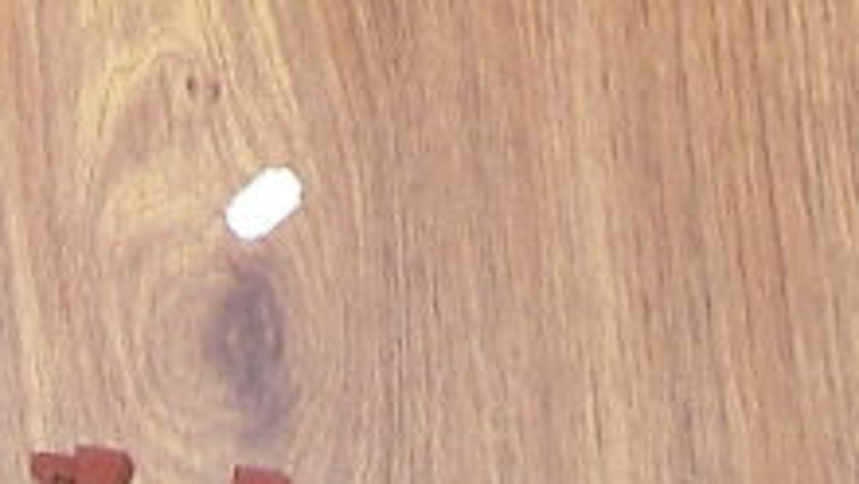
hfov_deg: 9.4
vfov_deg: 5.2
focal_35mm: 228
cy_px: -722
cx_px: 226
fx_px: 5196
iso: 100
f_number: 2.8
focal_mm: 6
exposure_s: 1/30
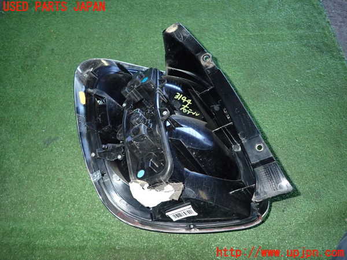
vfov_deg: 54.9
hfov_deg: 69.4
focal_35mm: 25
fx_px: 251
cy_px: 130
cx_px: 174
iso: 500
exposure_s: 1/30
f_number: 5.6
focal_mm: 4.5
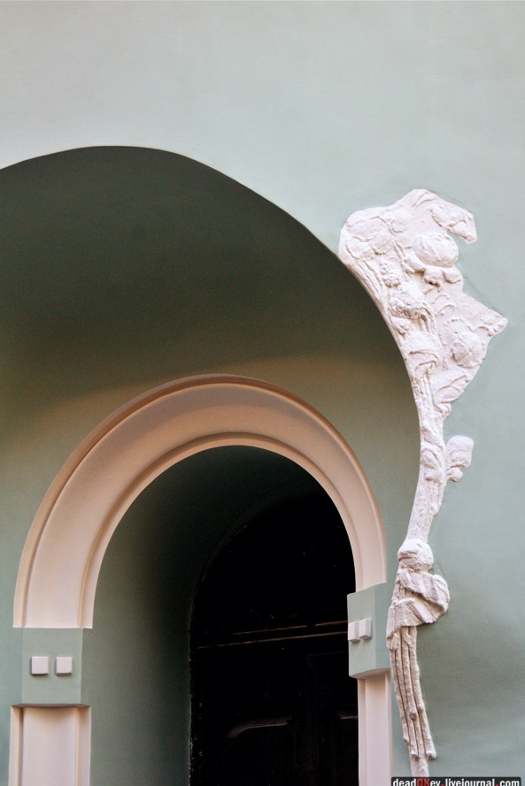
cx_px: 262
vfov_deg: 20.7
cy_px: 397
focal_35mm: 99
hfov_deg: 13.9
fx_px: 2154
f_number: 6.3
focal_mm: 65
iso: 640
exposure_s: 1/80
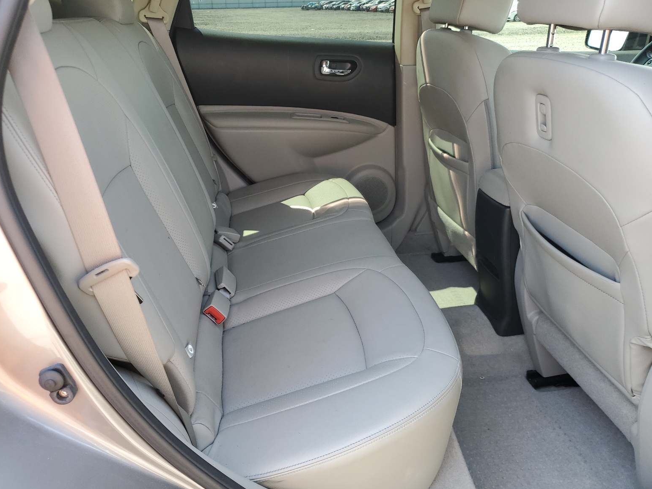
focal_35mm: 27
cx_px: 321
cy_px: 246
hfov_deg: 65.3
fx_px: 509
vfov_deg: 51.4
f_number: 1.5
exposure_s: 1/139
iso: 50
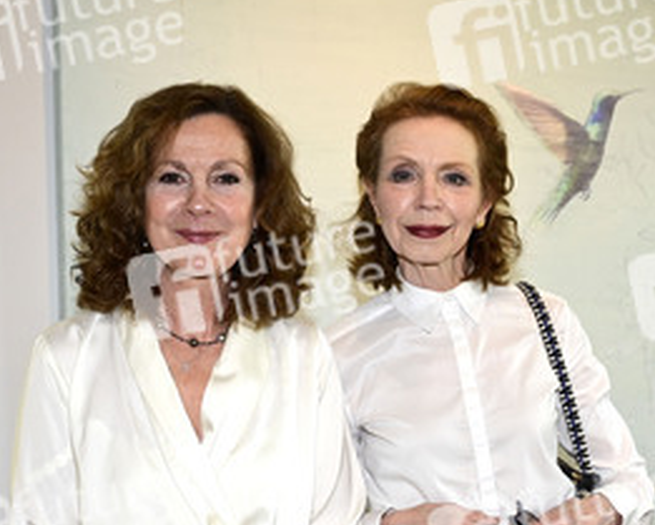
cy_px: 407
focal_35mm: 47
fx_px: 906
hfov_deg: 39.7
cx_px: 329
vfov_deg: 31.6
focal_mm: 32.5
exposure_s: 1/200
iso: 1250
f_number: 5
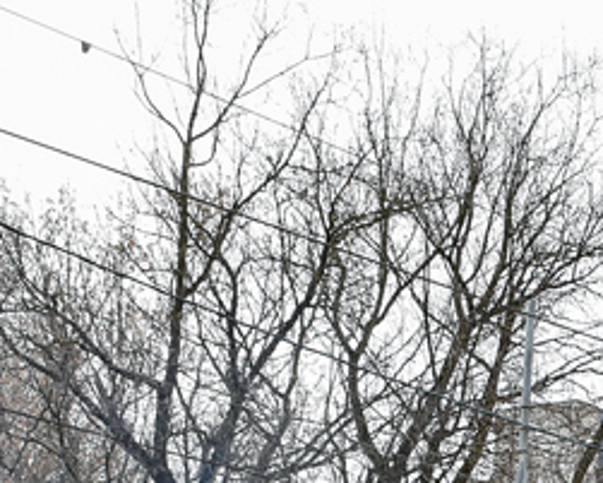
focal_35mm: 175
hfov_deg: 10.7
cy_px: 783
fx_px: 3124
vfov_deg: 8.6
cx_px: 862
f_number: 5.6
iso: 500
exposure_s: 1/320
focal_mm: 26
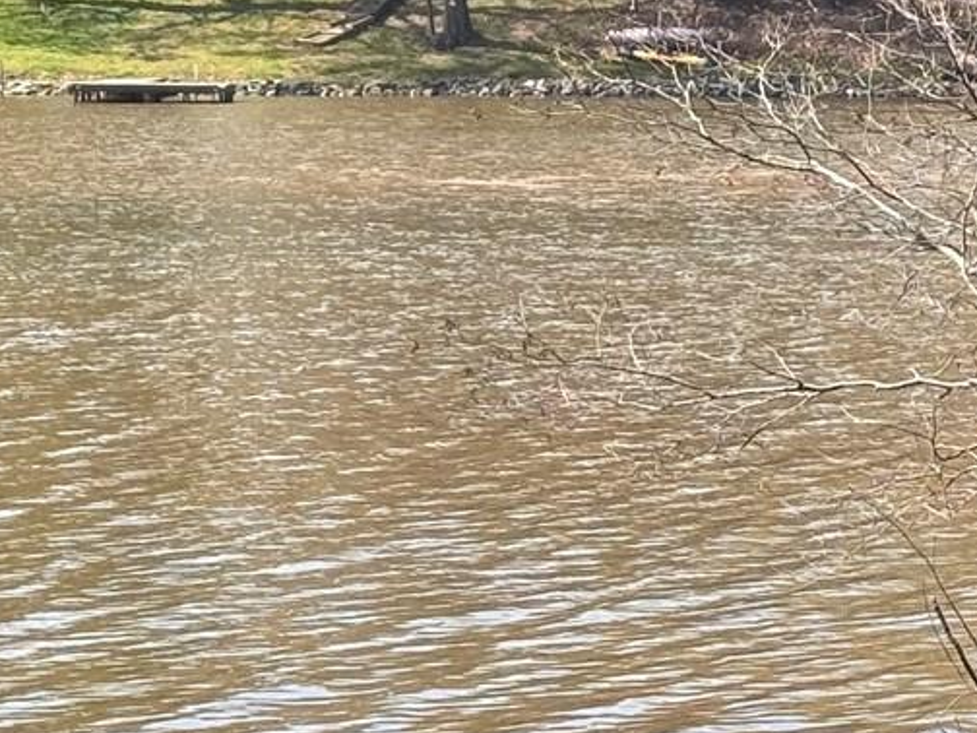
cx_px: 851
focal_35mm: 195
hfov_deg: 10.1
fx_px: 5504
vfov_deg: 7.6
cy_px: 463
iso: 64
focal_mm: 6.76
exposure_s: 1/1637
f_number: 1.78
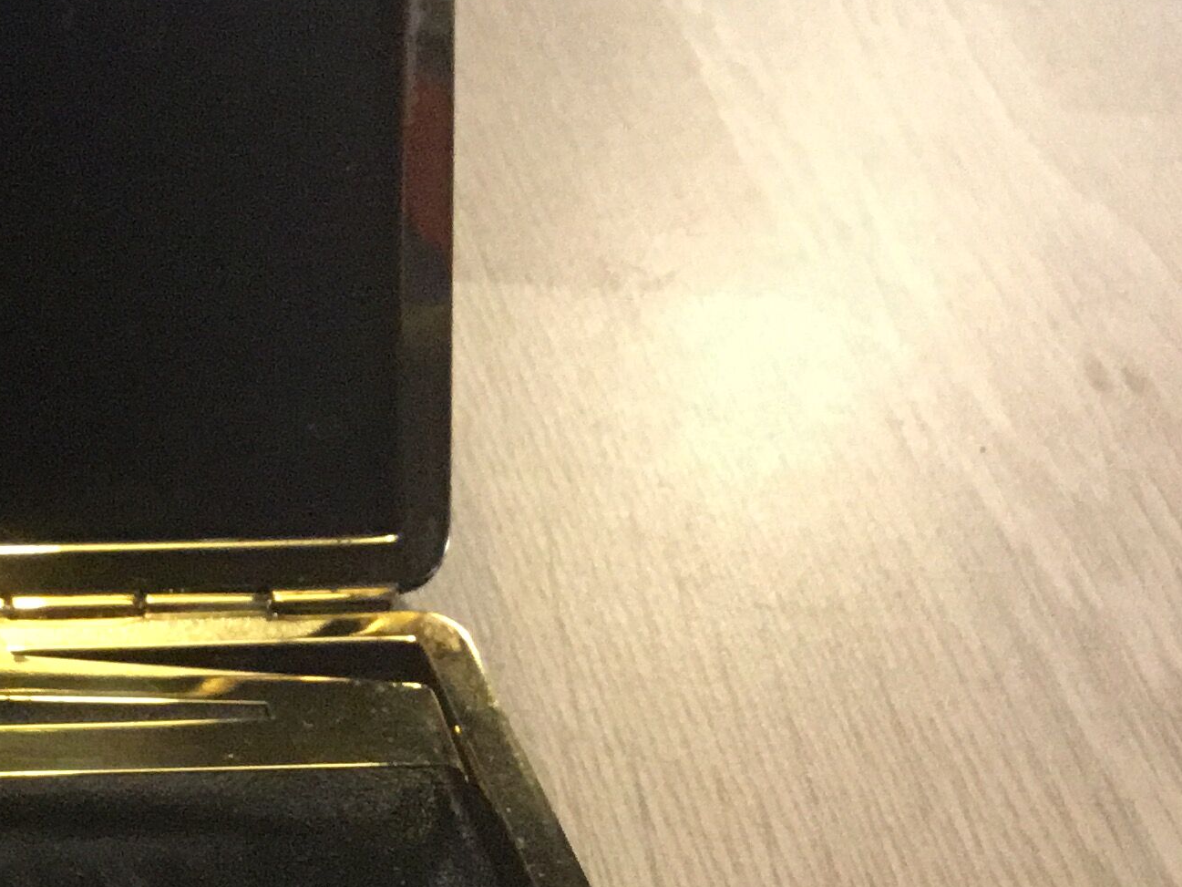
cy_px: 593
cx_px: -252
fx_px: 2664
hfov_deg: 22.9
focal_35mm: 78
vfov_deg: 18.8
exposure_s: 1/17
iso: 320
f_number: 2.4
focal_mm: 3.3
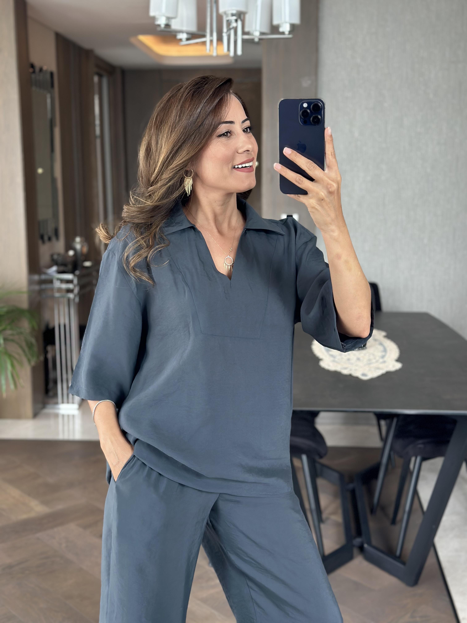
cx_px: 234
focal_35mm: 48
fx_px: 863
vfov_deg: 39.7
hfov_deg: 30.3
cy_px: 312
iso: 125
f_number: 1.78
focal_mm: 6.86
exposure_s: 1/75
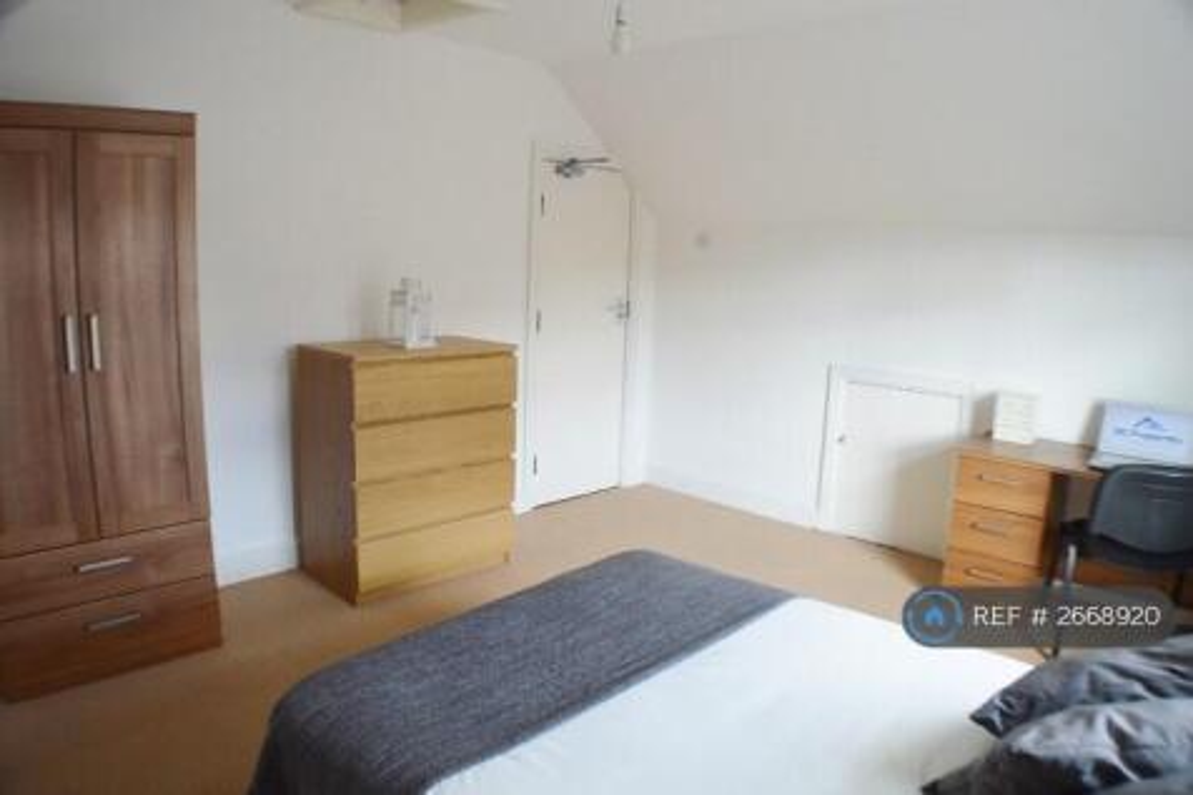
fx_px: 1043
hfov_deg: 59.5
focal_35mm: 32
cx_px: 596
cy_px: 398
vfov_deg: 41.7
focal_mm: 21
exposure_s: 1/80
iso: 400
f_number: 4.5
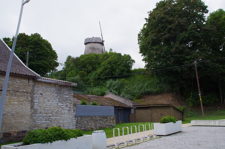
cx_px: 112
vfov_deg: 36.7
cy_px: 74
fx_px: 225
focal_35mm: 36
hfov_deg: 53.2
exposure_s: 1/125
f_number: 11
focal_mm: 24
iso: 400
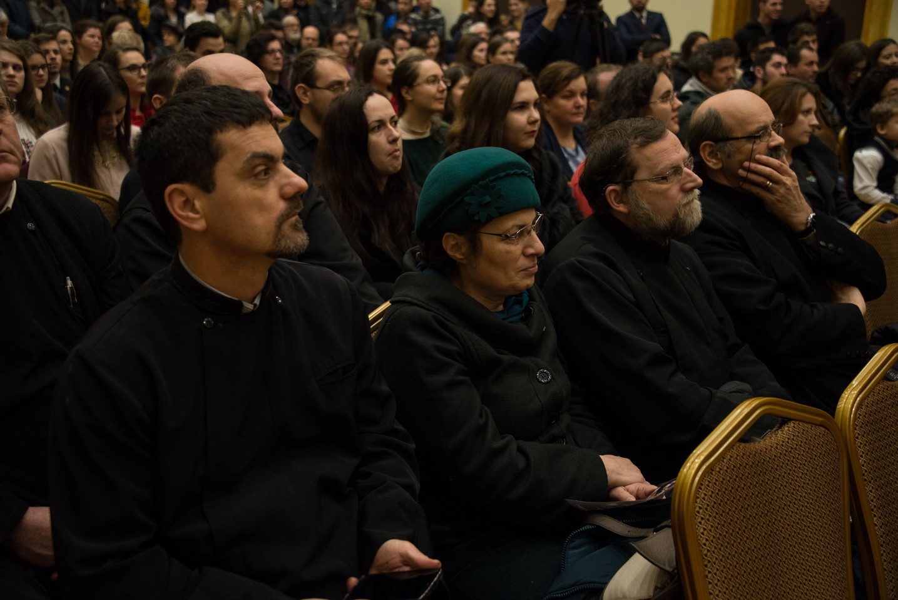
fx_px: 1198
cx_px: 449
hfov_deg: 41.1
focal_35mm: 48
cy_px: 300
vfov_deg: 28.1
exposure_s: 1/80
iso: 2000
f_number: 4.2
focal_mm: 48
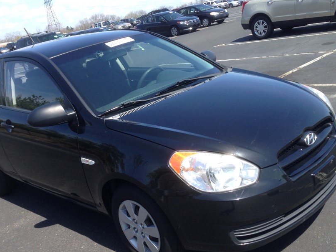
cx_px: 159
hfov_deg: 44.8
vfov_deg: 34.2
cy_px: 149
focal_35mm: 42
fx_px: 407
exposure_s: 1/669
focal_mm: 4.12
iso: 50
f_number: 2.4
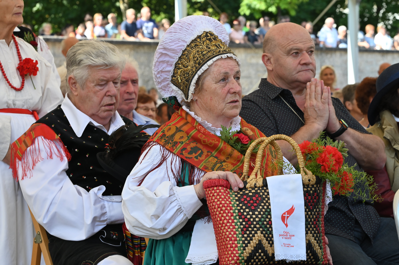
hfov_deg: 20.0
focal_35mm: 102
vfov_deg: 13.4
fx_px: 1130
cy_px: 132
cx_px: 200
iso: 1600
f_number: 9
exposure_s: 1/640
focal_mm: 102
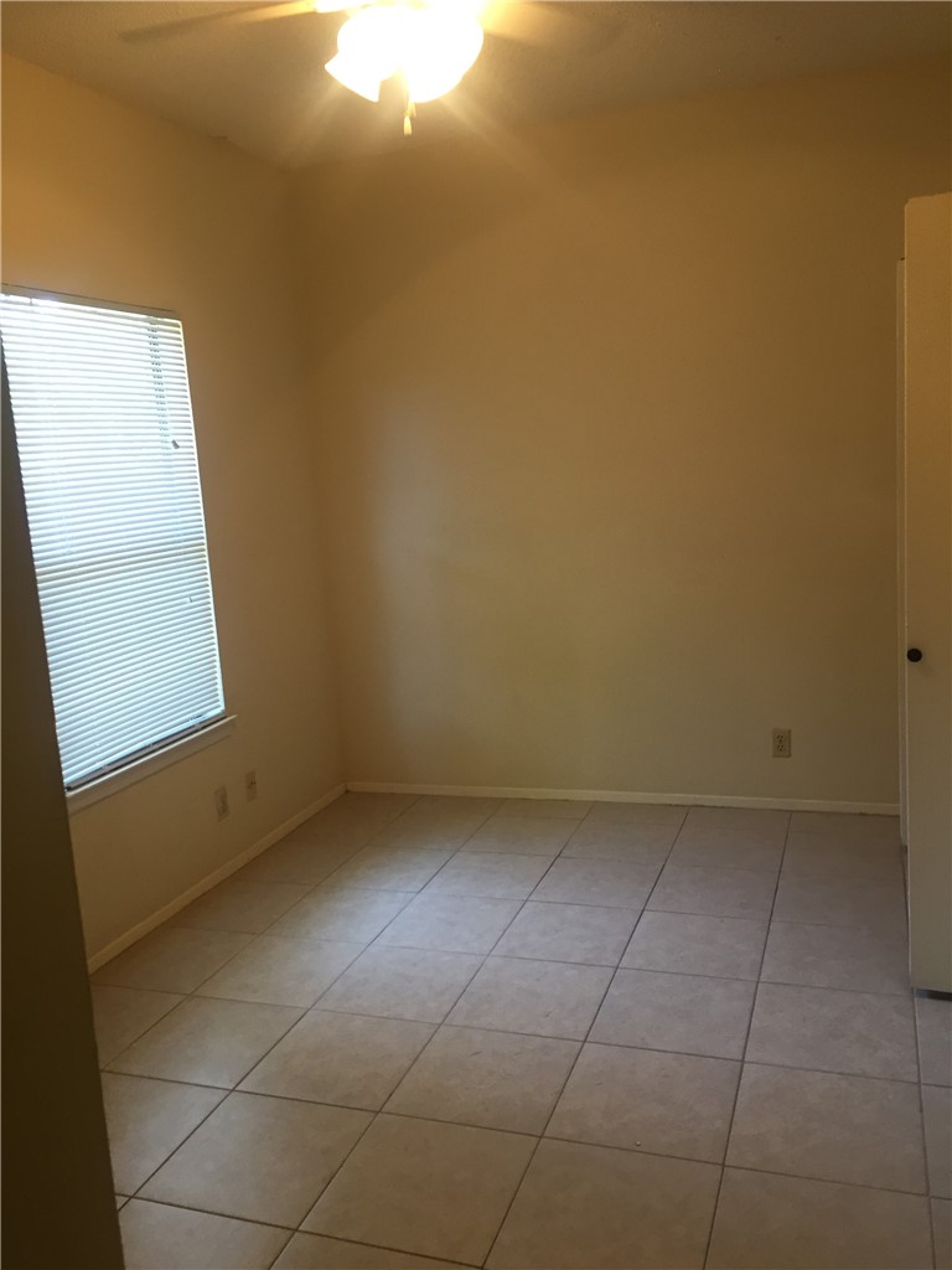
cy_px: 635
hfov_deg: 48.2
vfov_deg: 61.7
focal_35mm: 29
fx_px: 1063
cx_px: 476
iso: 64
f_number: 2.2
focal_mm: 4.15
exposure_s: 1/30
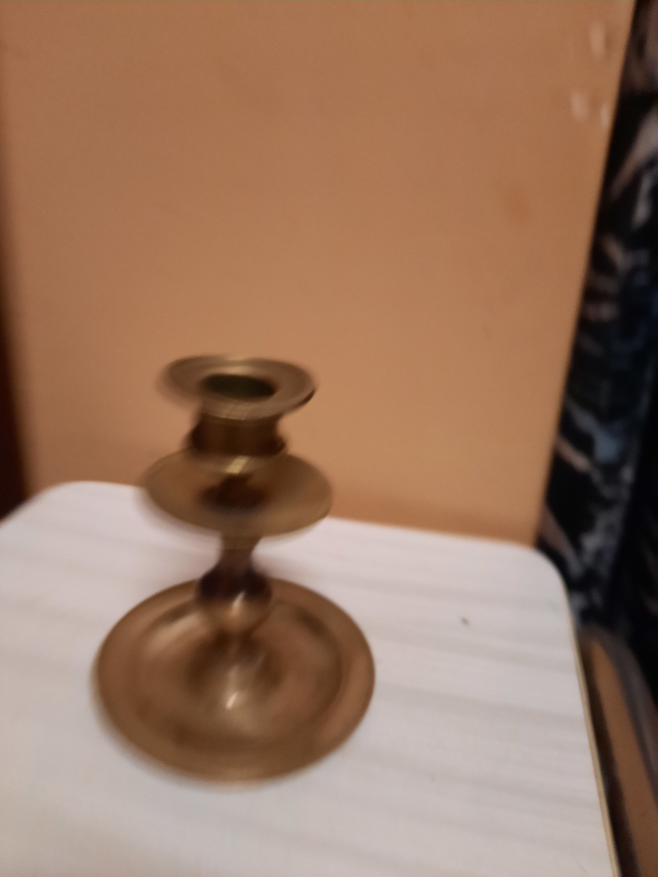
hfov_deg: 54.9
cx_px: 329
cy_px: 438
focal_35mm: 25
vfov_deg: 69.4
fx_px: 634
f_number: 2
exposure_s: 1/33
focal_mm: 4.6
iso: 320
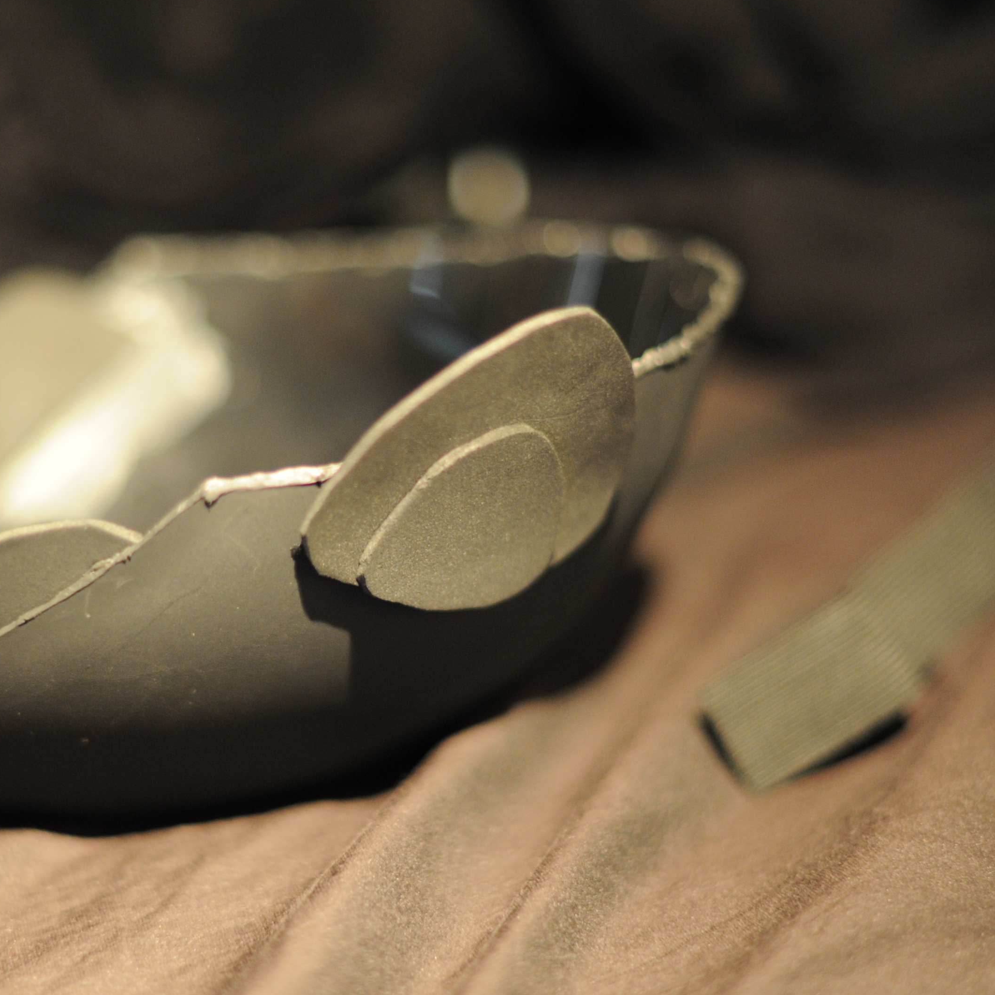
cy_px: 559
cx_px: 353
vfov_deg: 20.4
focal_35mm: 85
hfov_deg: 20.4
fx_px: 2764
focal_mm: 50
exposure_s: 1/15
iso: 1600
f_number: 1.4
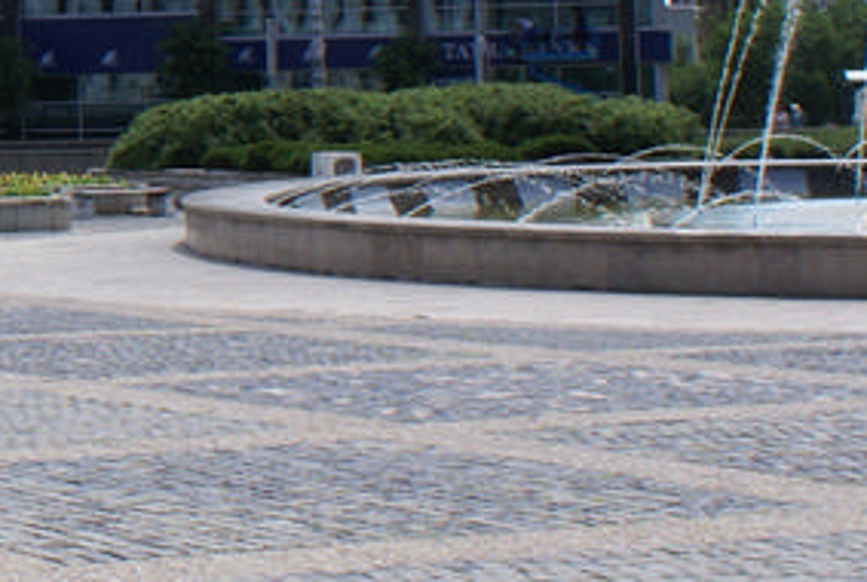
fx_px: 3065
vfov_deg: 10.6
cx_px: -545
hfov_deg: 14.7
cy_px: -198
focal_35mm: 127
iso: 100
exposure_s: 1/200
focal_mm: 20
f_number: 10
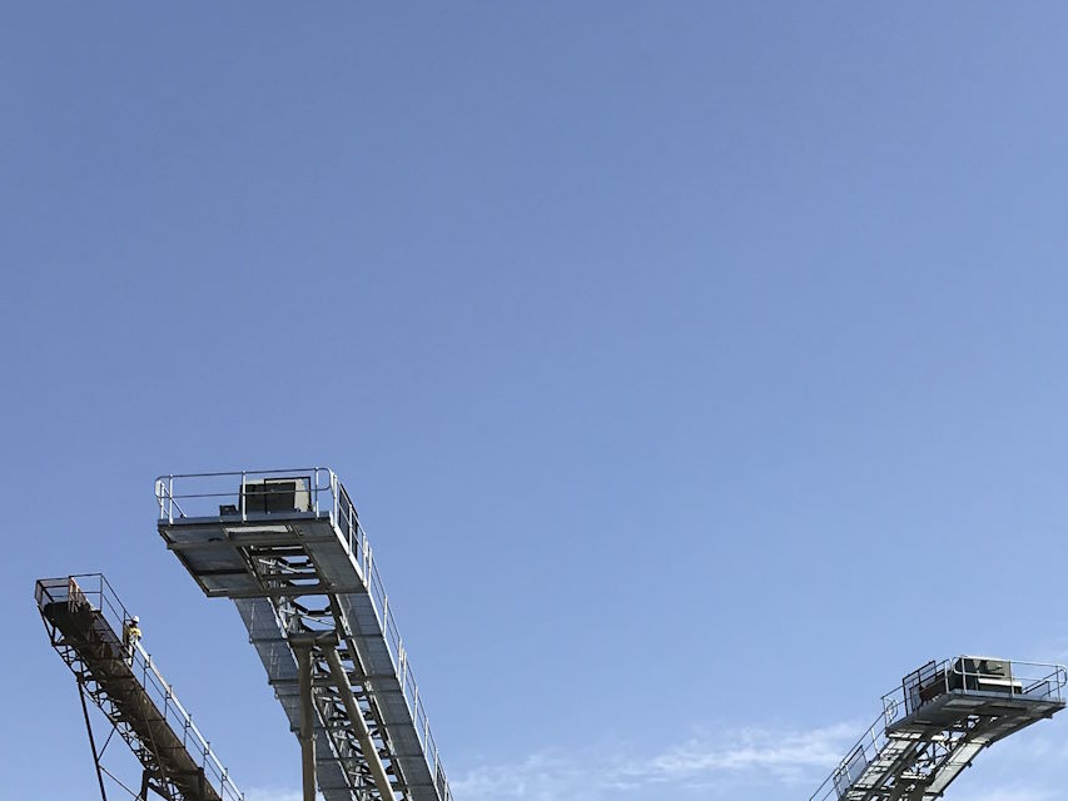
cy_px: 835
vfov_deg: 22.3
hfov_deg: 30.7
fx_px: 1944
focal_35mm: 63
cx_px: 621
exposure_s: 1/3546
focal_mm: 3.99
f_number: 1.8
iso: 20
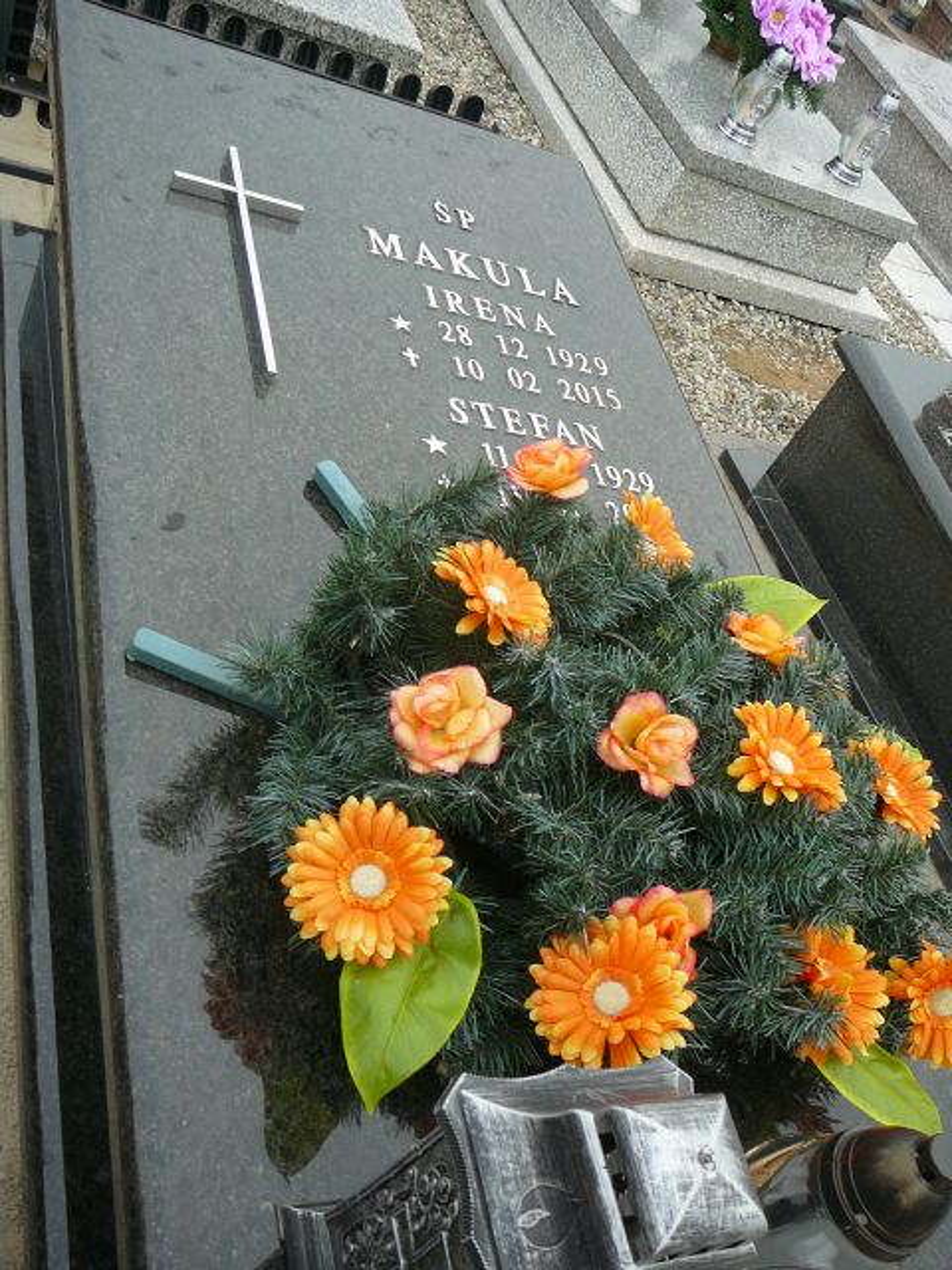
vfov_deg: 52.6
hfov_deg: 40.7
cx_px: 476
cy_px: 635
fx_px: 1283
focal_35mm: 35
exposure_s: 1/160
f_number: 2.8
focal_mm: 5.2
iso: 80
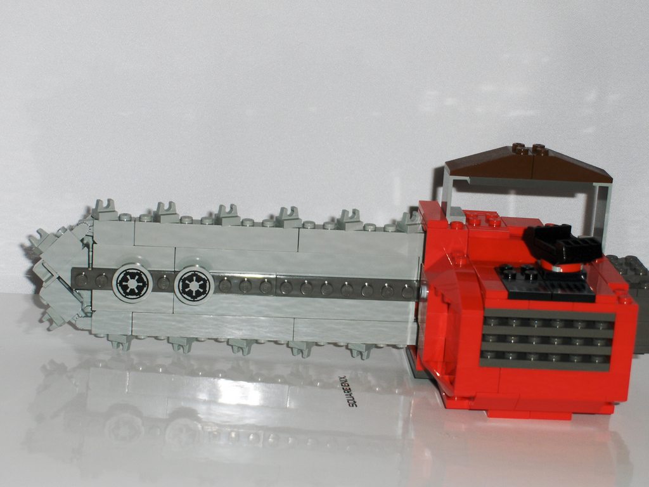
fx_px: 1650
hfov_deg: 22.3
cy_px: 244
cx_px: 324
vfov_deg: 16.8
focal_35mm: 88
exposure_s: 1/100
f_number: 4.4
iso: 100
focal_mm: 19.1
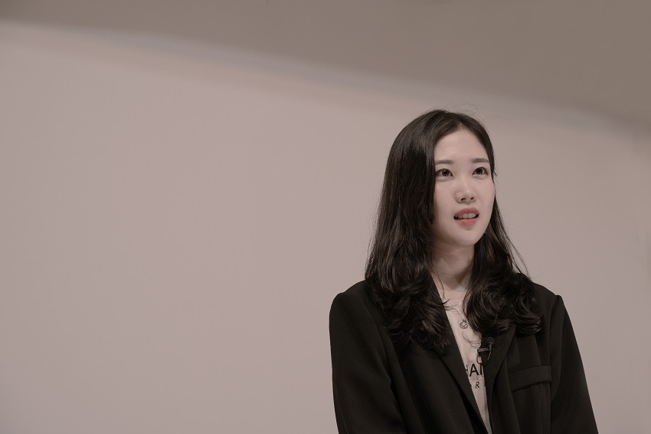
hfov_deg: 27.0
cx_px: 326
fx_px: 1356
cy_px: 217
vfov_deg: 18.2
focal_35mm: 75
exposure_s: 1/125
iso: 1250
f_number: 7.1
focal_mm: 75
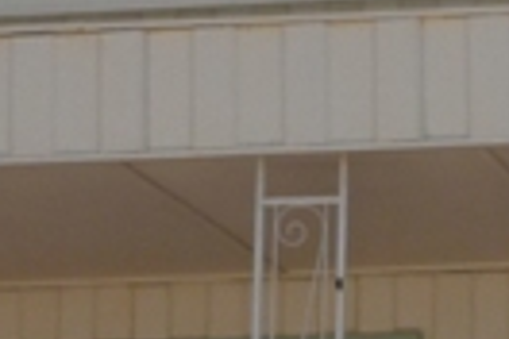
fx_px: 3025
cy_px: 343
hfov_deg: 9.4
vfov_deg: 6.4
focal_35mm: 214
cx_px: 729
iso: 100
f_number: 3.6
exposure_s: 1/1300
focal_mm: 5.6
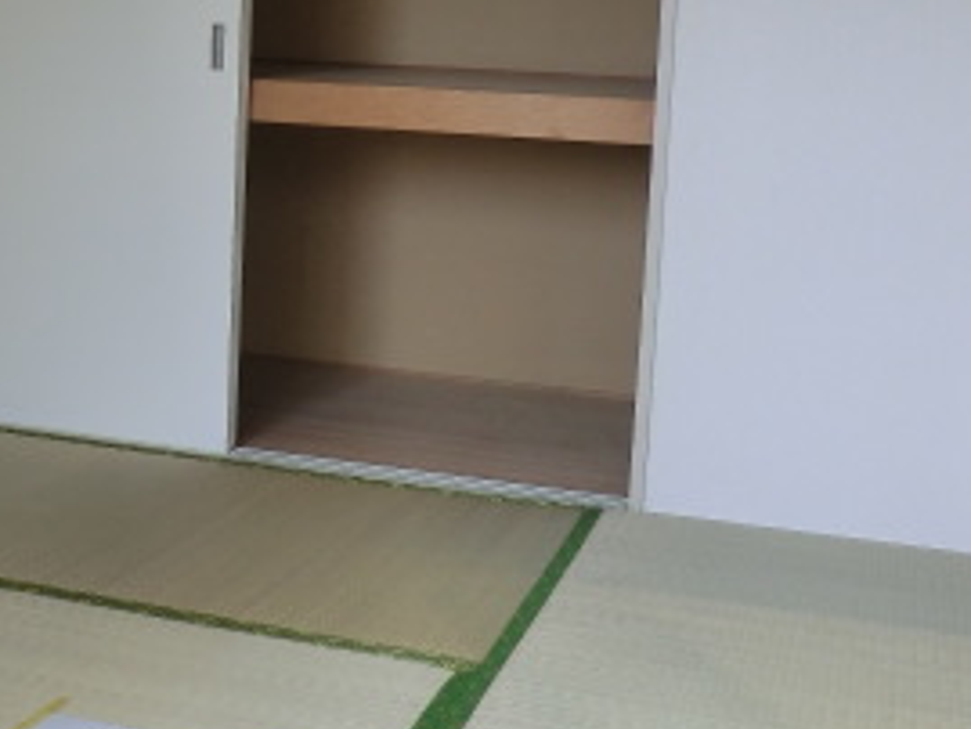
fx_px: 1600
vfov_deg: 25.5
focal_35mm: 57
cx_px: 253
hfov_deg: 33.2
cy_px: 231
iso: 80
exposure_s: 1/80
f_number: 3.2
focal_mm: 4.3
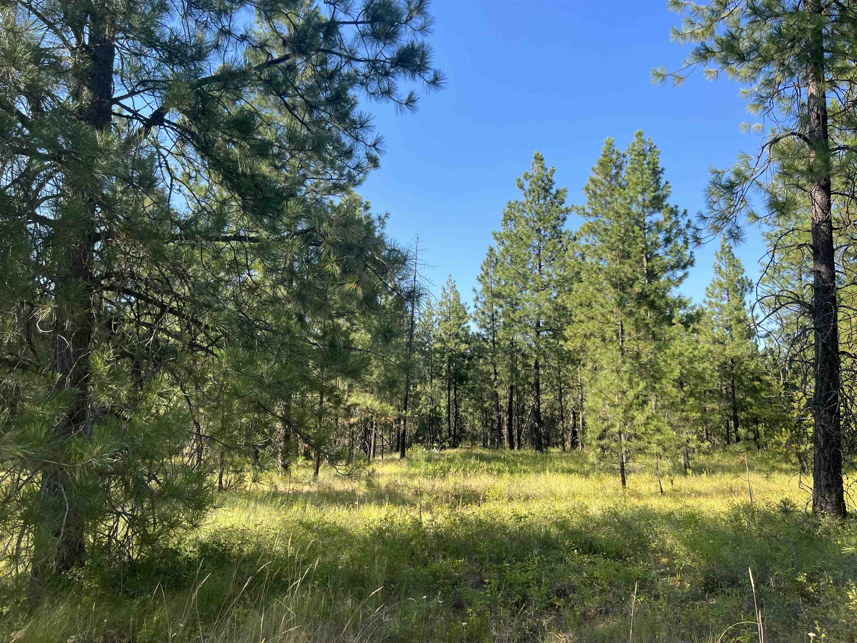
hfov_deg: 67.3
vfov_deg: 53.1
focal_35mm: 26
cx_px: 428
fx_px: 644
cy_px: 322
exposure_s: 1/1252
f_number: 1.5
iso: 50
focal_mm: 5.7
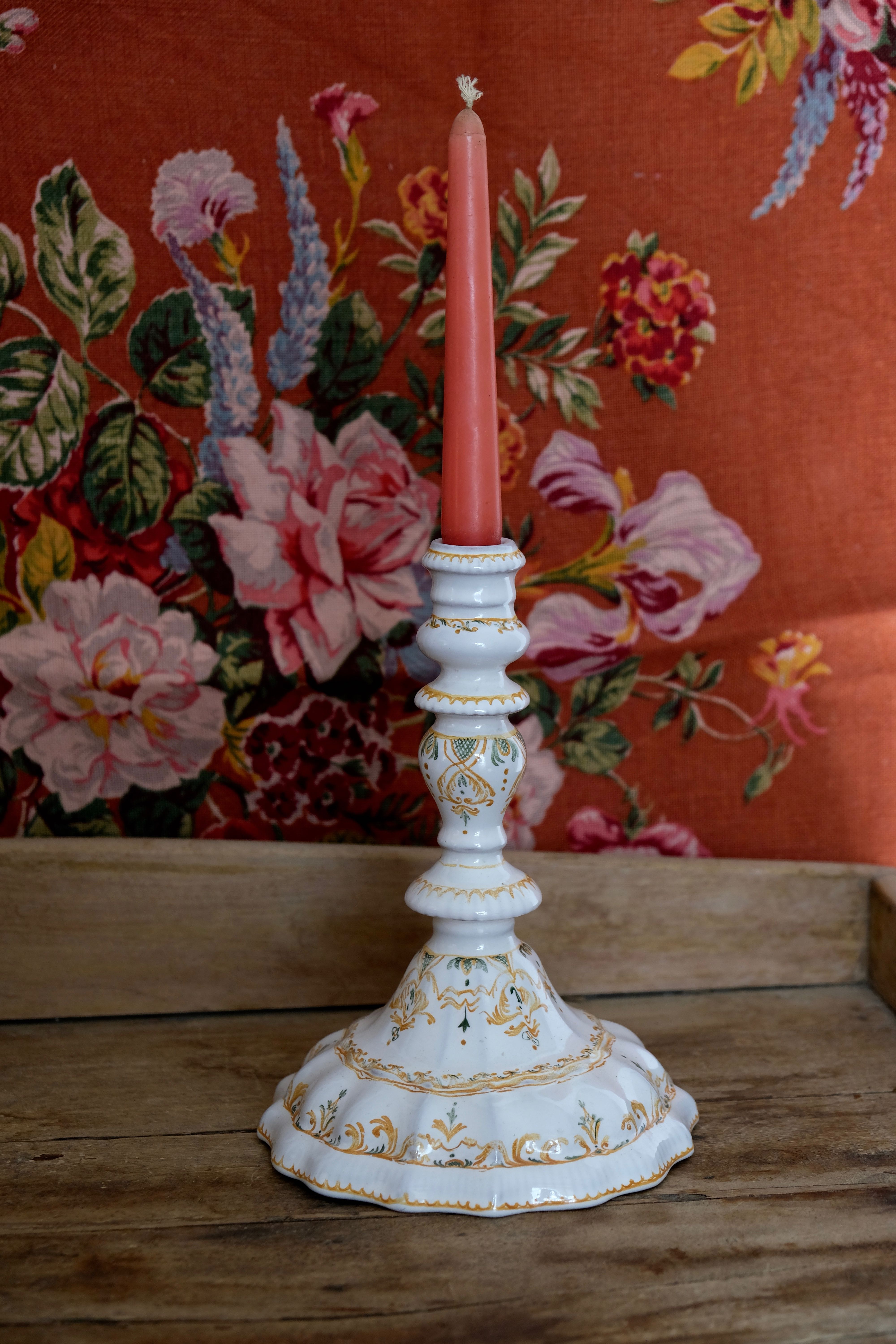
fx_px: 2389
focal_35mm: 64
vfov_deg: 31.4
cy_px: 672
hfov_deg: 21.2
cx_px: 448
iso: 800
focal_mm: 42.5
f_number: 4
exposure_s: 1/60
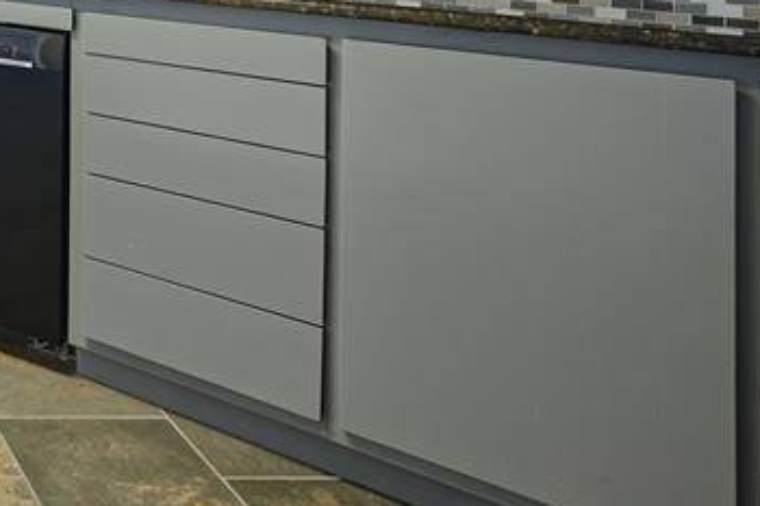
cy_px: -124
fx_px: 865
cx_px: -324
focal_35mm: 41
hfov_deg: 30.9
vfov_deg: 27.9
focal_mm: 14
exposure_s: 1/50
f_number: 9
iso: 250
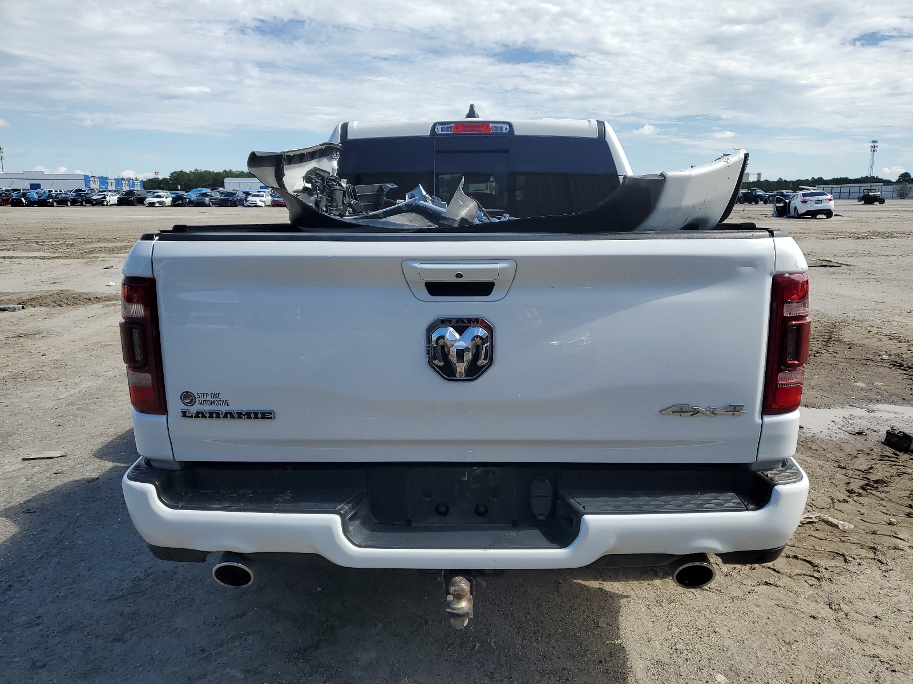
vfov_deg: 53.1
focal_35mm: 26
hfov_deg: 67.3
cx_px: 456
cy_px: 342
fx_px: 686
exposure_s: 1/3333
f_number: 1.5
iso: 50
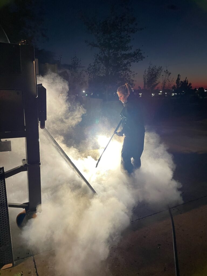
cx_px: 104
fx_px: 207
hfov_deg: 53.1
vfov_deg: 67.3
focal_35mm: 26
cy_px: 138
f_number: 1.6
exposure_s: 1/60
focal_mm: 4.2
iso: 200
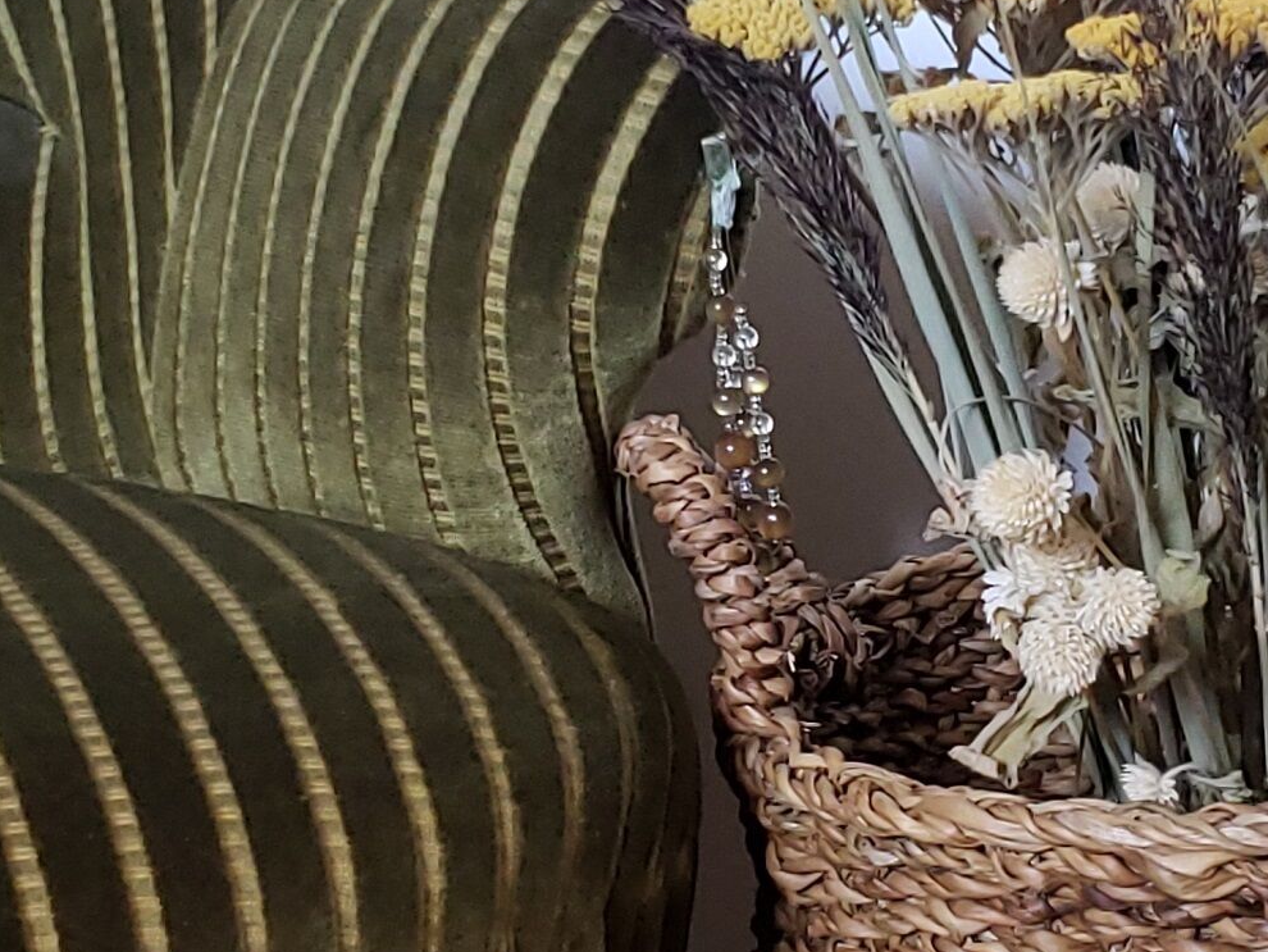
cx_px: 638
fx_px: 1282
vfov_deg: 40.7
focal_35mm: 35
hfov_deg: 52.6
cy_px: 491
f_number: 1.5
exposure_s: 1/50
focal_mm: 4.3
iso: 200
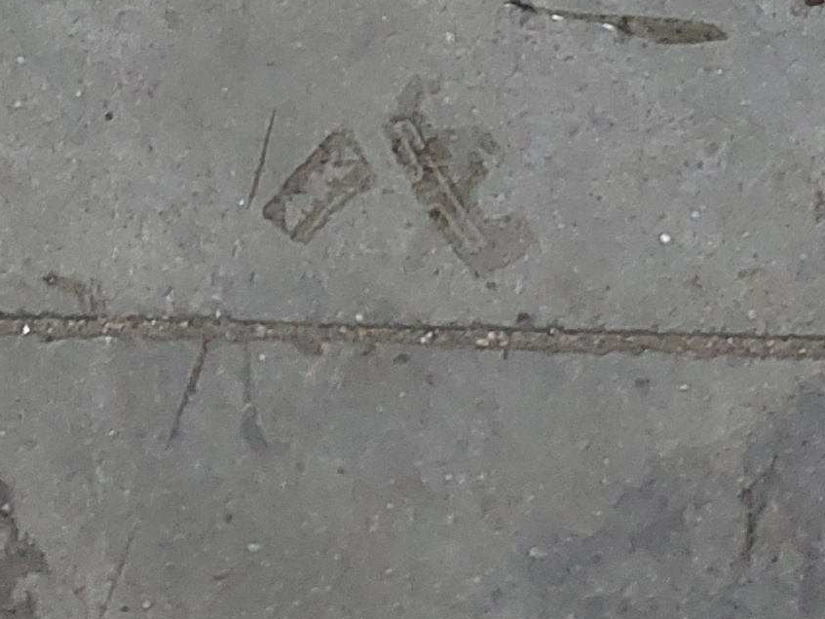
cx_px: 71
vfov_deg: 10.6
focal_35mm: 130
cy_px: -543
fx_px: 3100
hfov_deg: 15.0
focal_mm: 4
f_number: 1.8
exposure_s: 1/50
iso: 320
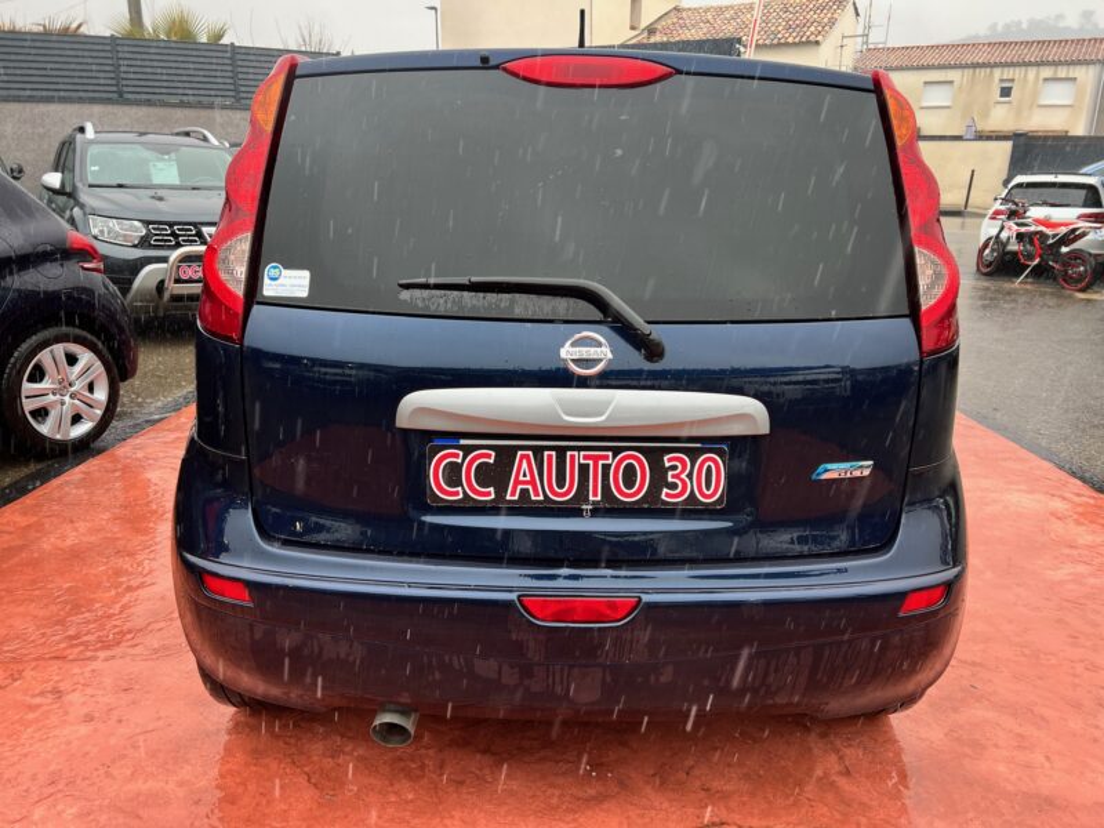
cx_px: 552
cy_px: 414
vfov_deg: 53.1
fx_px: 829
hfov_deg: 67.3
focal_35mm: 26
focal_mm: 5.7
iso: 50
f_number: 1.5
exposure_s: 1/121
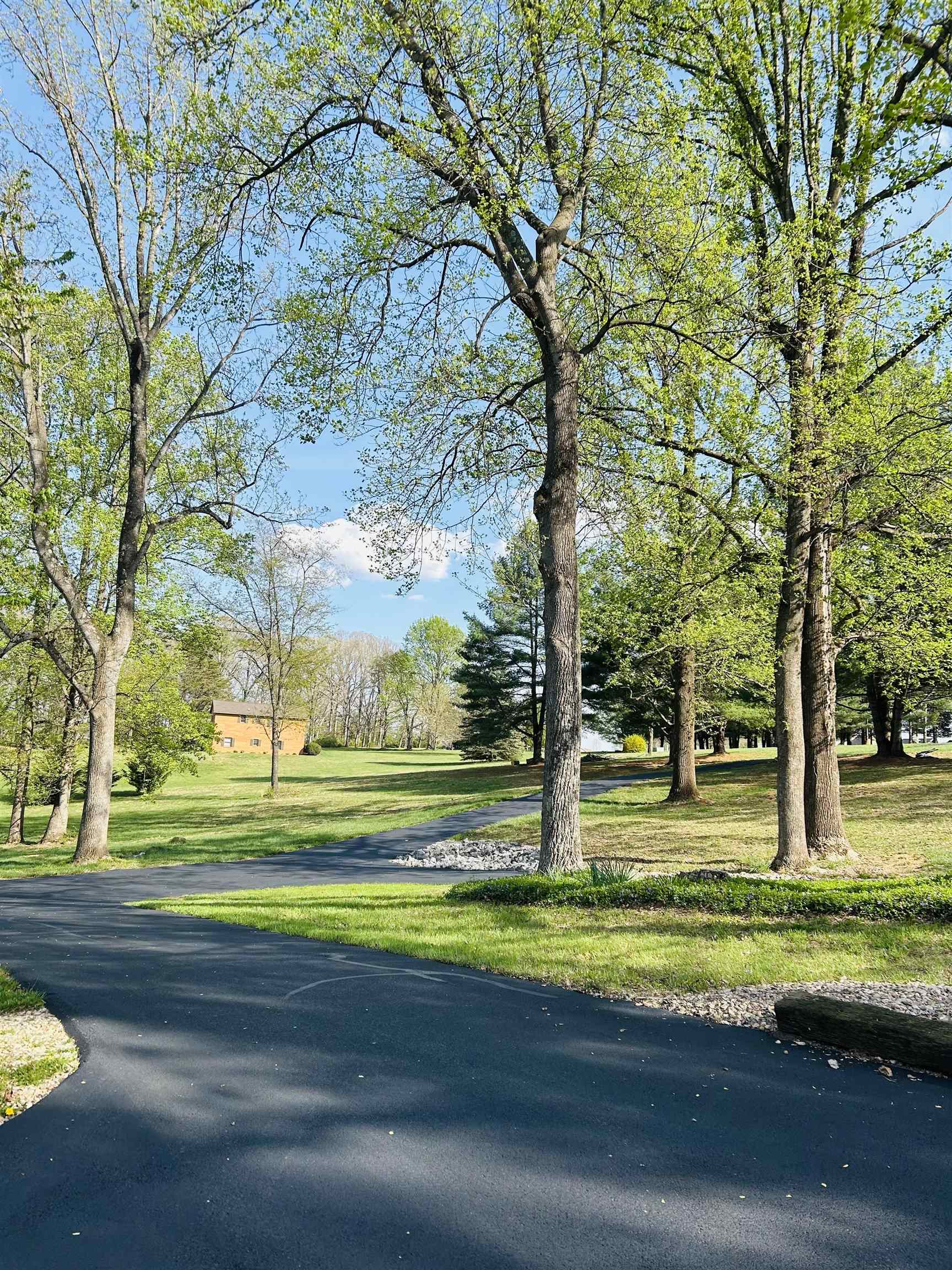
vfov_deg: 67.3
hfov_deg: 53.1
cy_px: 635
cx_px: 476
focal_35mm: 26
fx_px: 953
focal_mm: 5.7
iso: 50
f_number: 1.5
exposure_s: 1/1808
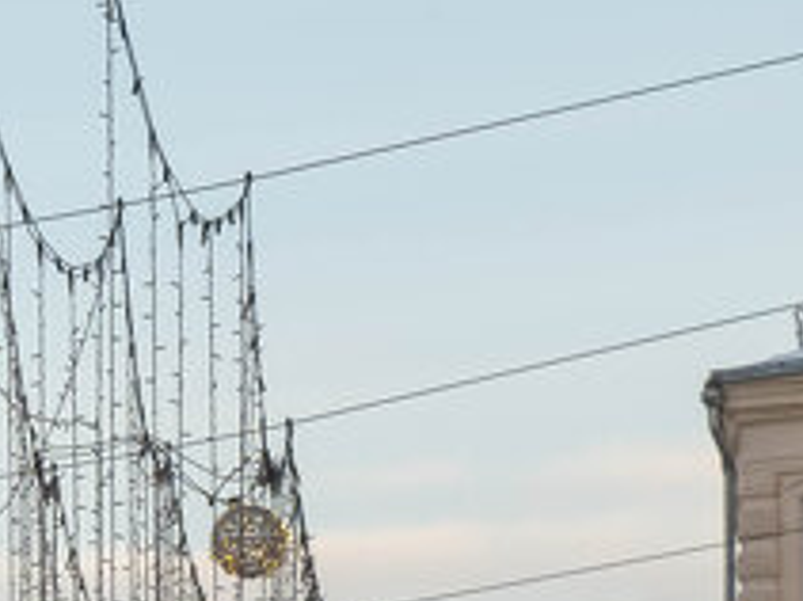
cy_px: 597
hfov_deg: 4.8
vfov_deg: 3.6
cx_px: -160
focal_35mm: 415
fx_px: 9621
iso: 200
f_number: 8
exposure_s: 1/70
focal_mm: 50.5
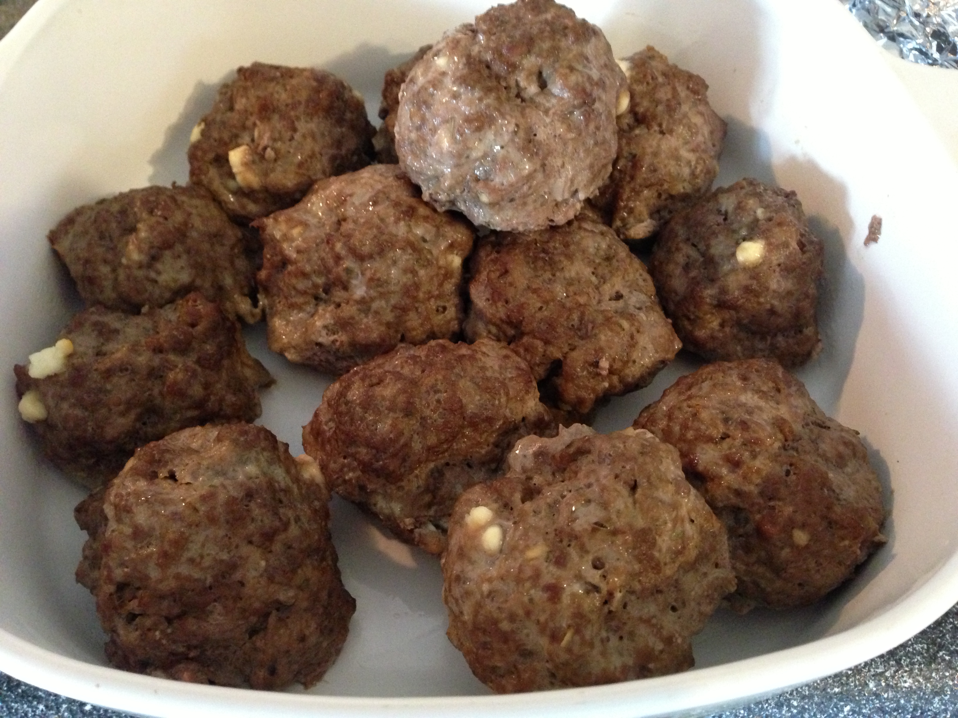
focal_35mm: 33
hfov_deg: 55.4
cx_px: 479
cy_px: 359
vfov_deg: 42.9
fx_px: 913
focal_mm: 4.13
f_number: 2.4
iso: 640
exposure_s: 1/15
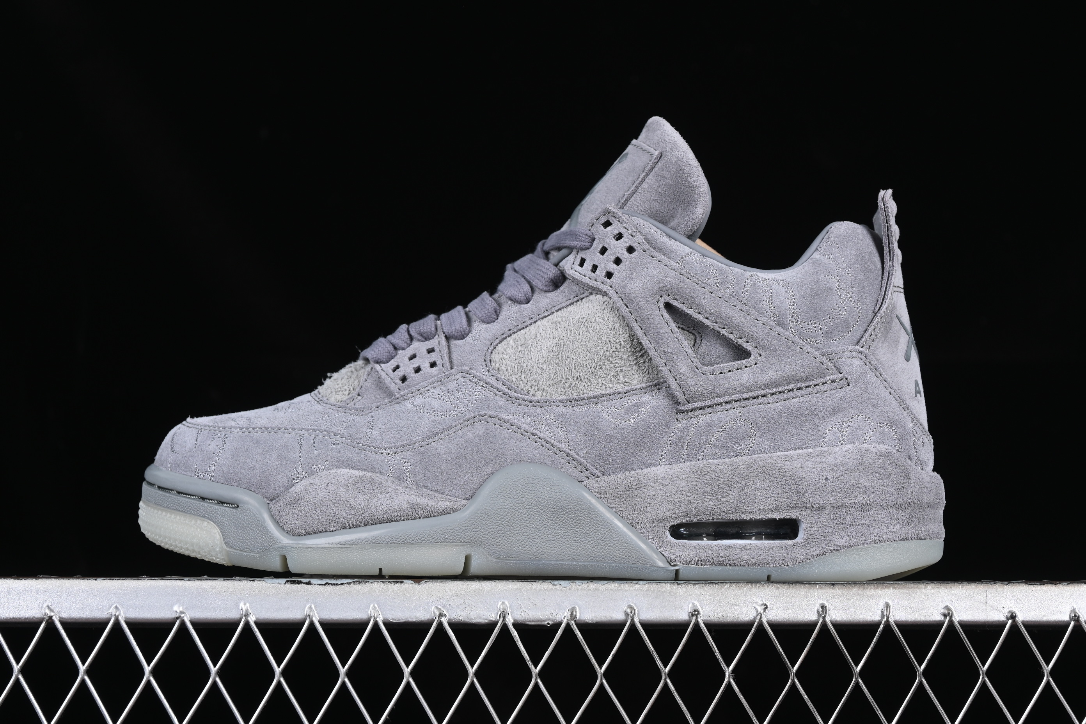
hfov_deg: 27.0
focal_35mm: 75
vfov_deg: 18.2
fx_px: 2262
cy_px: 362
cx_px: 543
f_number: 7.1
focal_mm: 50
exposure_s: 1/80
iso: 160
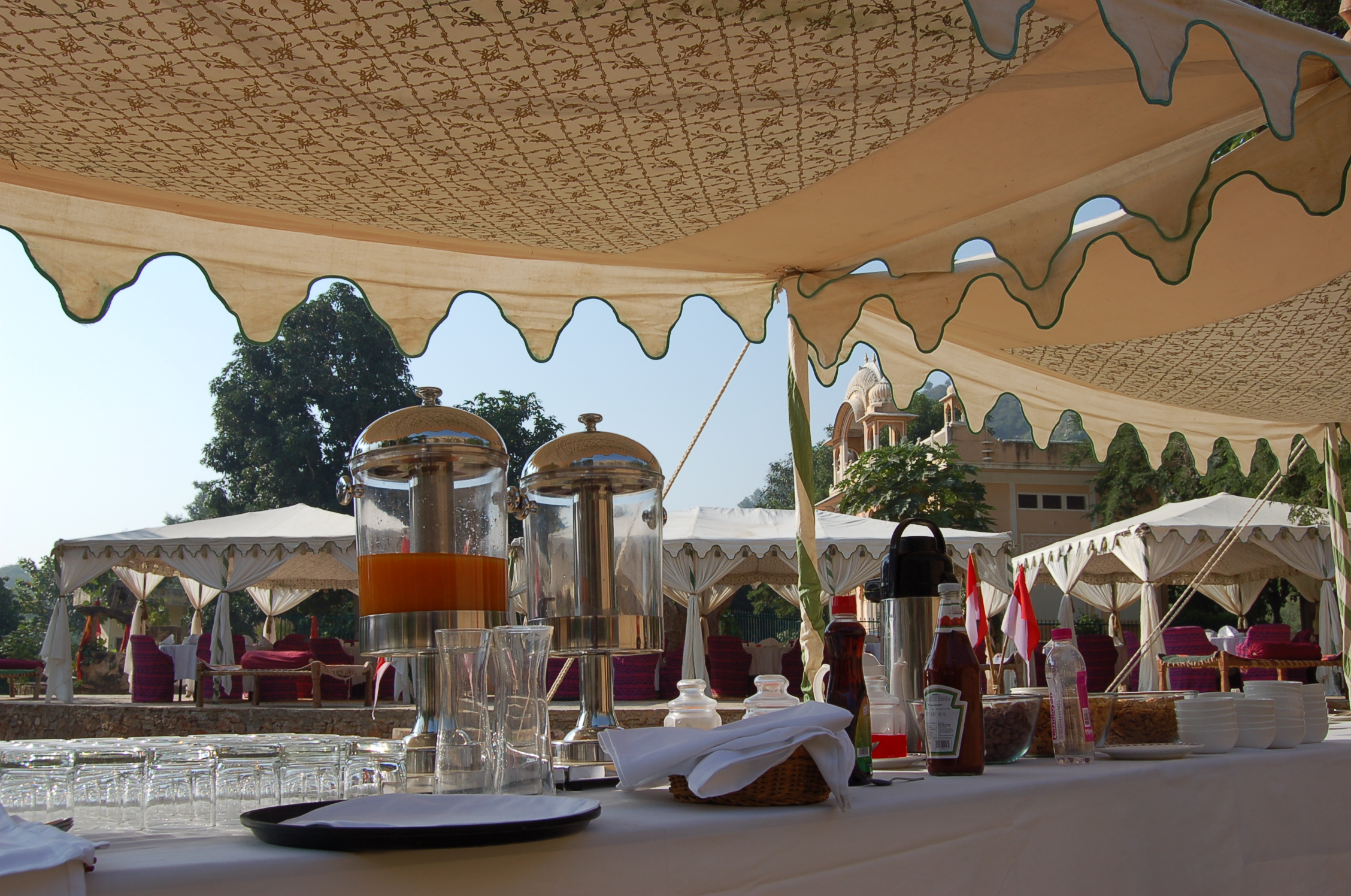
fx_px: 1292
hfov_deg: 55.2
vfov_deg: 38.2
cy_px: 448
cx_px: 676
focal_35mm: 34
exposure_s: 1/320
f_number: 9
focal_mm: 23
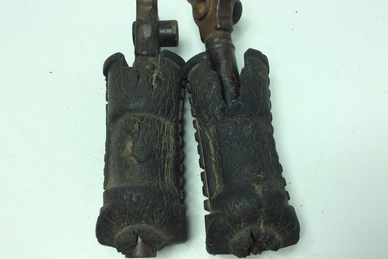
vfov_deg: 38.9
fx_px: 366
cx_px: 194
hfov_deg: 55.8
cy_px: 124
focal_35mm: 34
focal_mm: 3.3
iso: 32
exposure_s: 1/357
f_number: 2.4
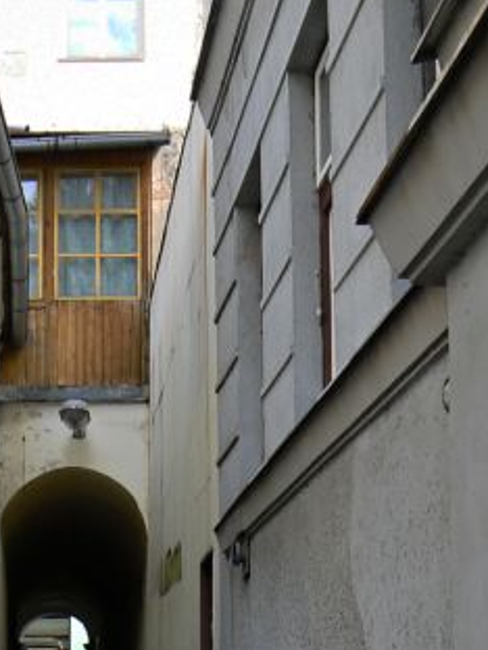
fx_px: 1447
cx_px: 129
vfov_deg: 24.3
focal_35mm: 77
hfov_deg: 19.0
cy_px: 641
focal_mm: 6
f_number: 5.6
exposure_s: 1/100
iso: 80
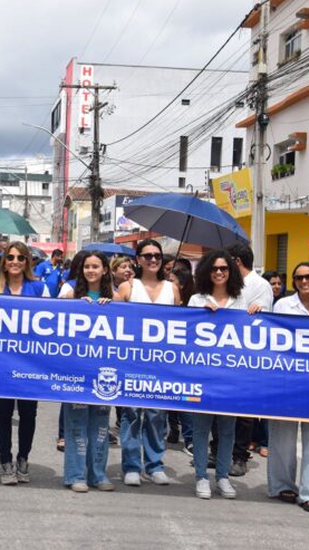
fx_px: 1035
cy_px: 275
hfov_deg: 16.8
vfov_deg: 29.8
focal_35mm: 71
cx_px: 35
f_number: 10
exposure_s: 1/400
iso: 200
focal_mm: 30
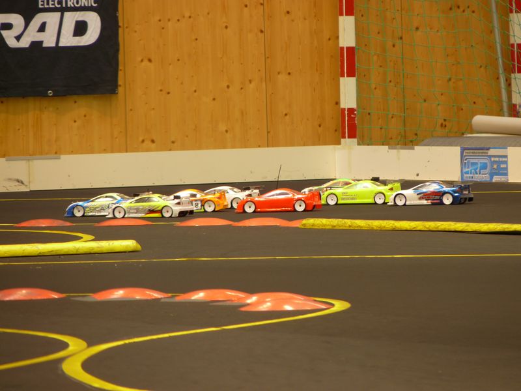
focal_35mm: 375
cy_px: 196
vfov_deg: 4.0
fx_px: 5644
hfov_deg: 5.3
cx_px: 260
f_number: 3.7
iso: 100
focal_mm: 66.7
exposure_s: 1/6
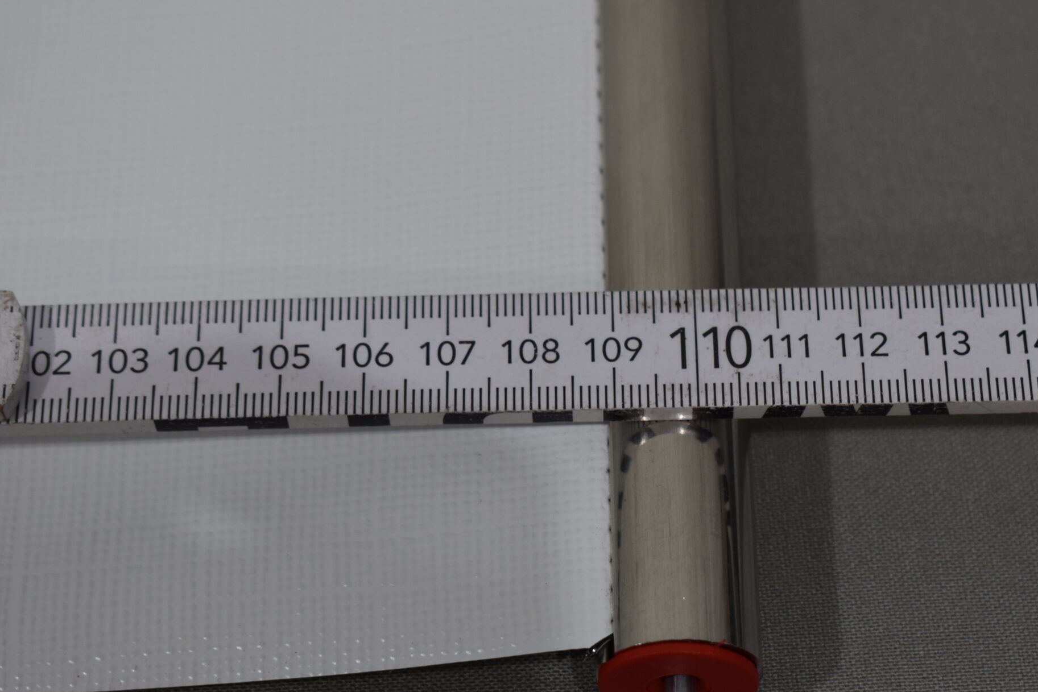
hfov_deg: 20.1
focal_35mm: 101
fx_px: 2912
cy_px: 349
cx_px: 691
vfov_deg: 13.6
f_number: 5.6
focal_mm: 48
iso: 250
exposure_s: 1/125
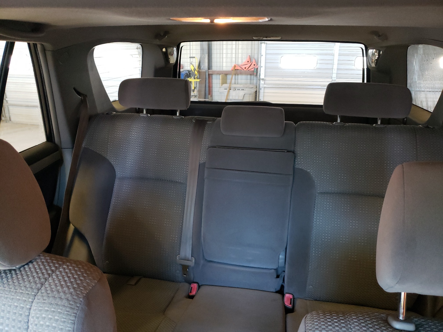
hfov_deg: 67.3
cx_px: 222
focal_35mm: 26
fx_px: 333
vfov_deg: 53.1
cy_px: 166
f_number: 1.5
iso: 351
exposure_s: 1/30
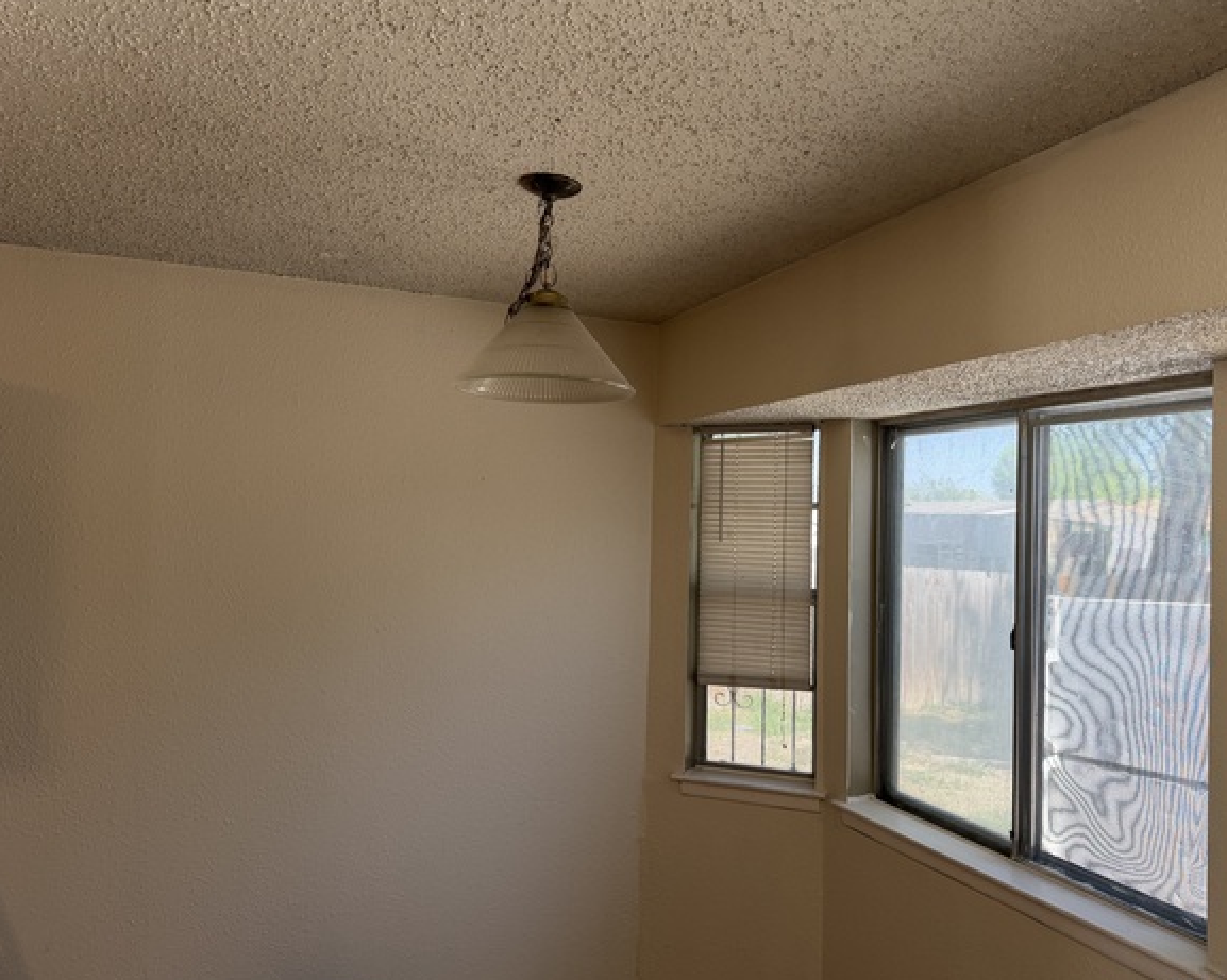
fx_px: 944
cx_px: 659
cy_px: 497
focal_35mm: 26
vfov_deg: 54.9
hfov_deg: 66.0
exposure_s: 1/120
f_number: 1.78
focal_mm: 6.76
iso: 160
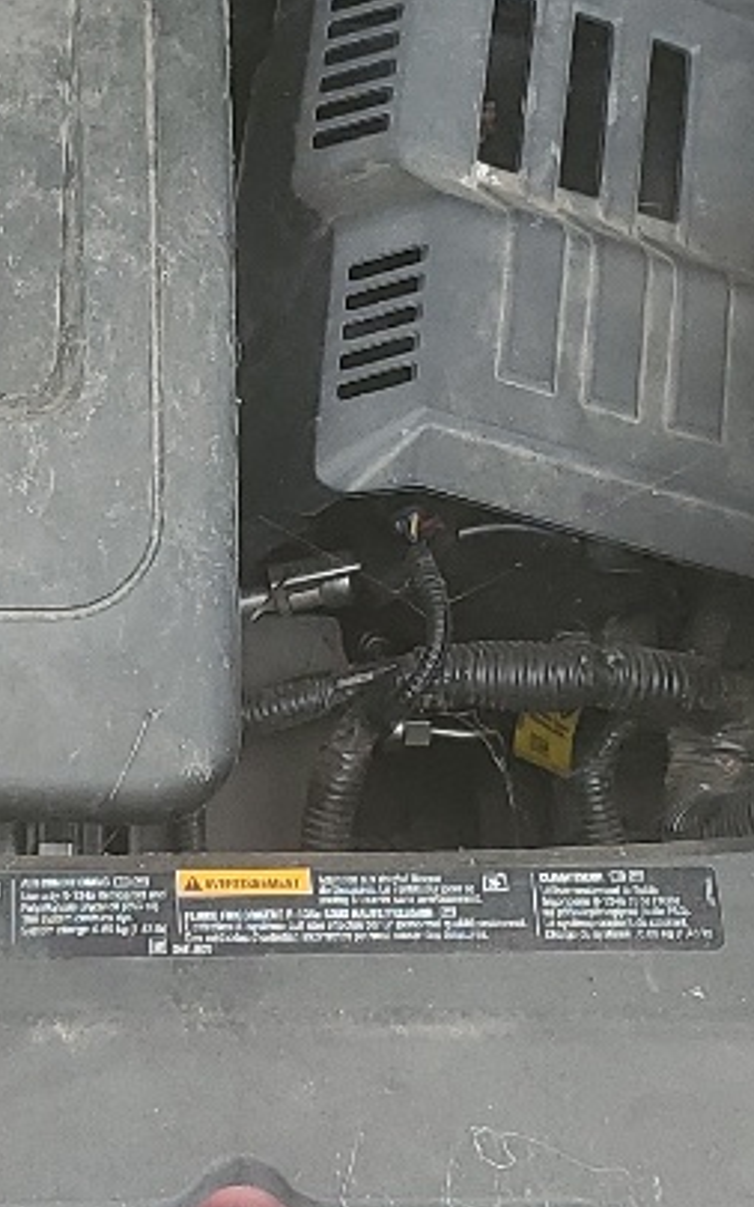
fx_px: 3585
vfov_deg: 19.1
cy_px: 438
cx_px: 200
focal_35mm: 109
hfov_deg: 12.0
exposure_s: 1/526
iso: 50
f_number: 1.5
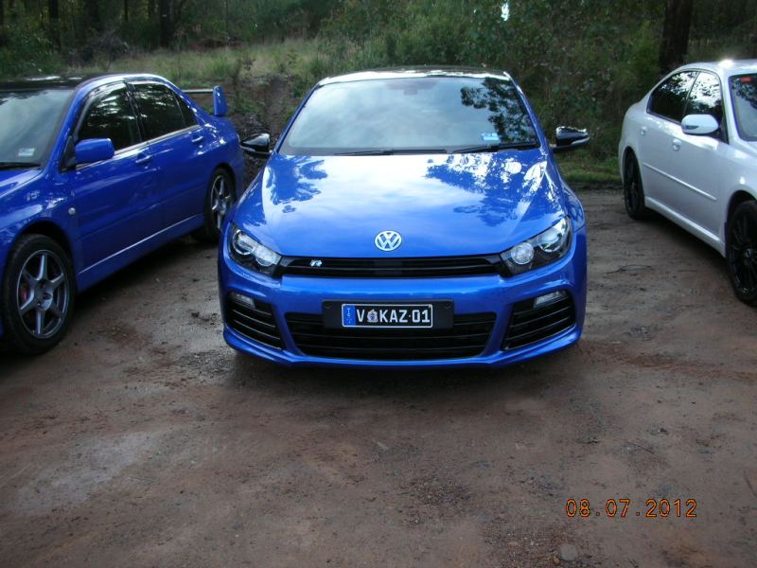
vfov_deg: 40.7
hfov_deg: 52.6
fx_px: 765
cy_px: 284
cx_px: 378
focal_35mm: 35
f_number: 3
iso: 50
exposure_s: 1/88.7
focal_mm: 5.8
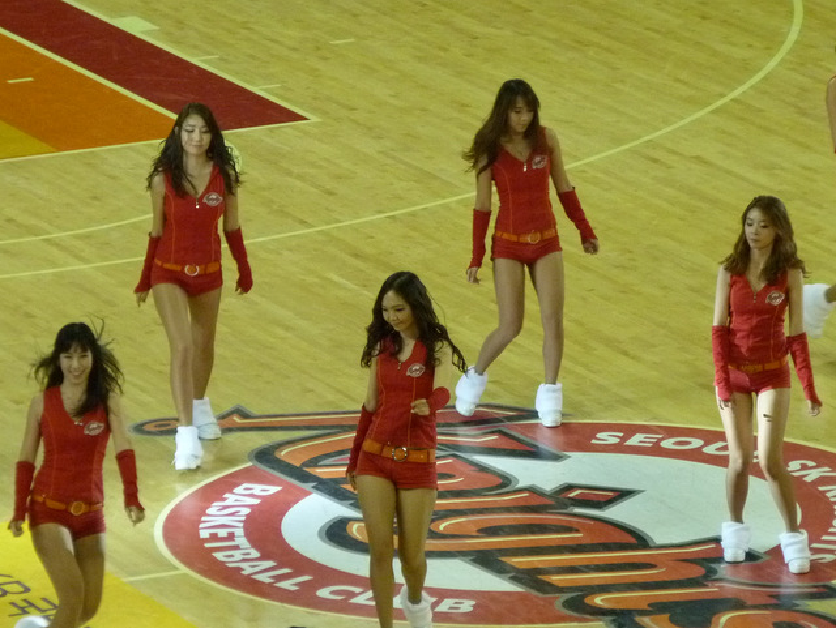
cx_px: 418
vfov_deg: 5.5
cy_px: 314
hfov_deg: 7.3
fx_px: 6550
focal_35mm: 271
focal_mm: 48.8
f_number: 4
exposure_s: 1/160
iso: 500
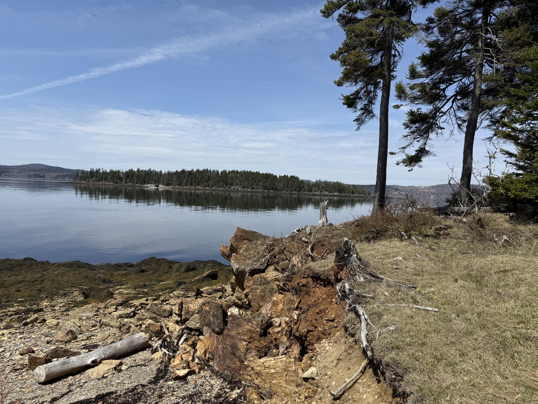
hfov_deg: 71.6
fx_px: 373
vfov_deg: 56.8
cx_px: 269
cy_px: 202
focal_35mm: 24
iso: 80
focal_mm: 6.76
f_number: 1.78
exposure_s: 1/5714
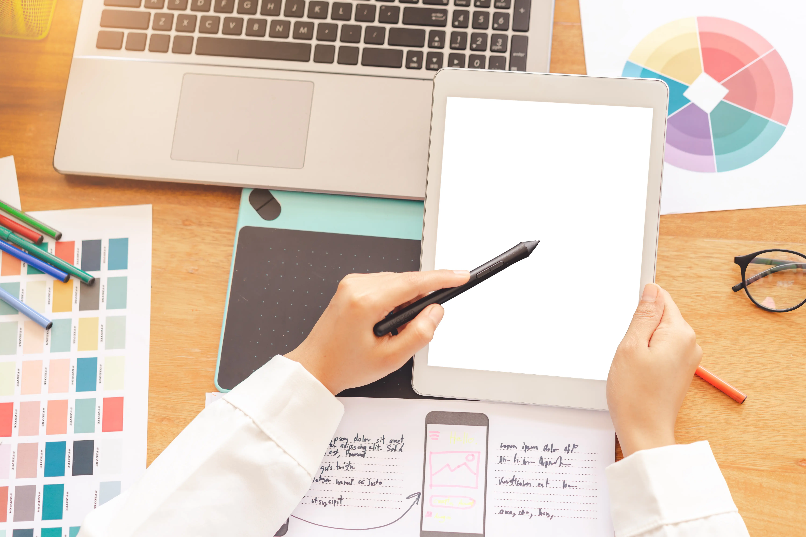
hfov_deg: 36.2
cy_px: 268
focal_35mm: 55
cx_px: 403
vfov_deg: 24.6
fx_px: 1231
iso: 200
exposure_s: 1/125
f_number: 2.8
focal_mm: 55
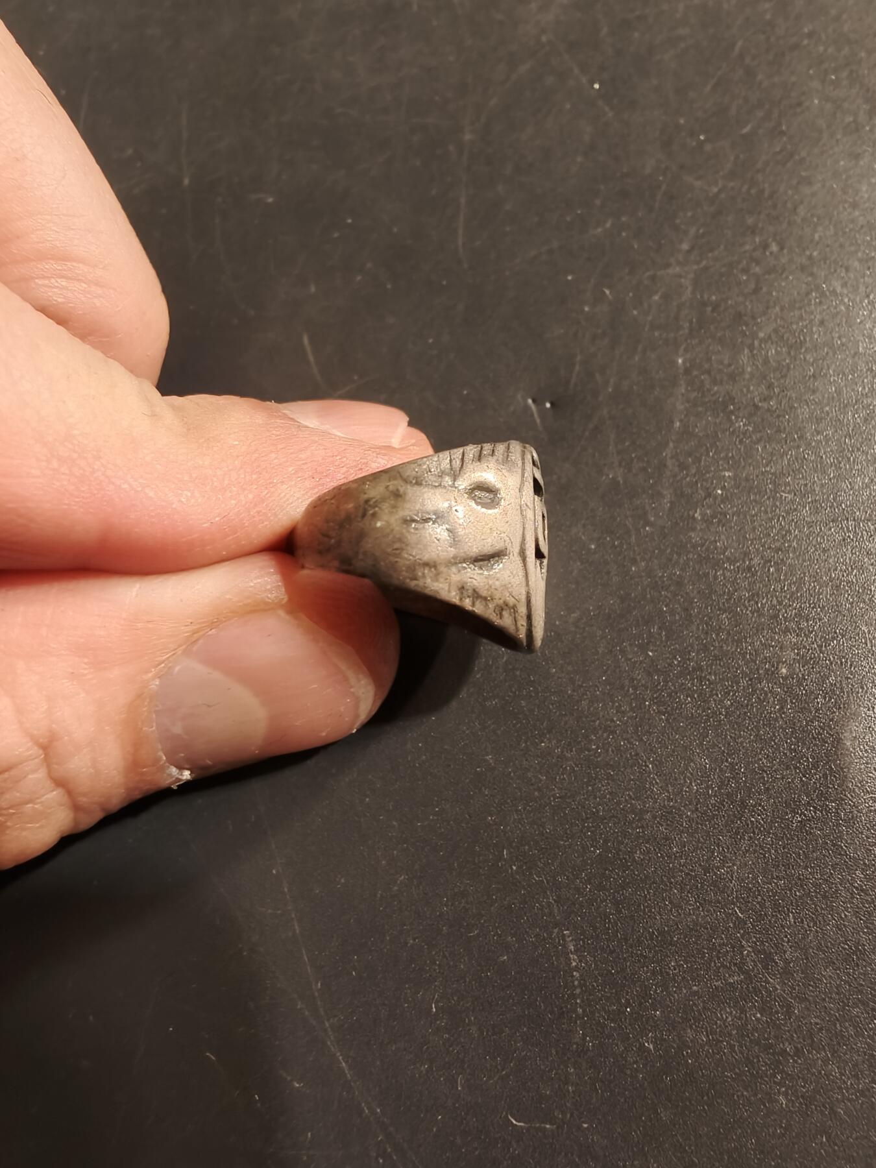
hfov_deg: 58.9
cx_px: 438
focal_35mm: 23
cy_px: 584
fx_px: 776
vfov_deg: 73.9
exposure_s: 1/50
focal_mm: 2.32
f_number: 2
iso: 200
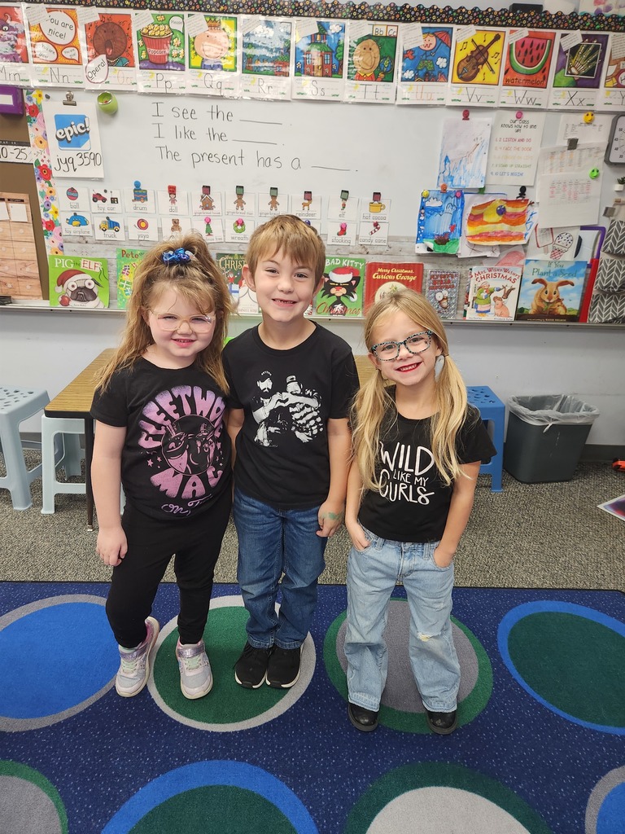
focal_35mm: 23
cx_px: 312
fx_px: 554
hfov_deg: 58.9
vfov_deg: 73.9
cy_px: 417
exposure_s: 1/120
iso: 320
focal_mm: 5.4
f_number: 1.8
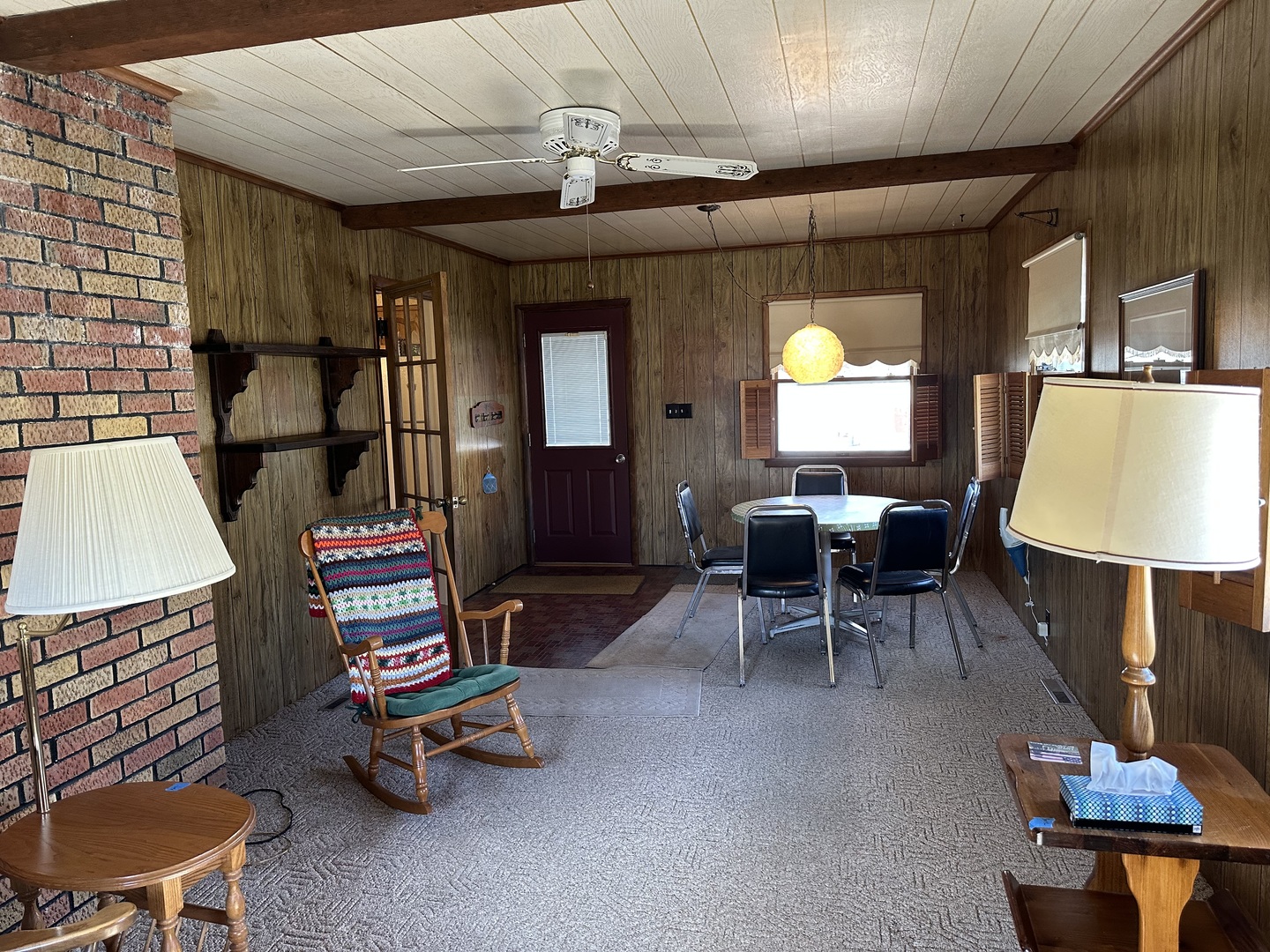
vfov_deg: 56.8
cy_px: 476
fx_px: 881
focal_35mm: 24
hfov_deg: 71.6
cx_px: 635
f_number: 1.78
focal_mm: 6.86
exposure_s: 1/101
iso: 250
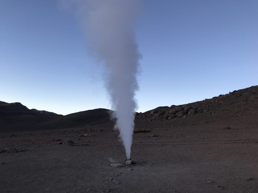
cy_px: 96
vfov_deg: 49.7
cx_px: 129
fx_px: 209
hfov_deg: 63.4
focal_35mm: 28
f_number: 1.8
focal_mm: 3.99
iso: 20
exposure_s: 1/133
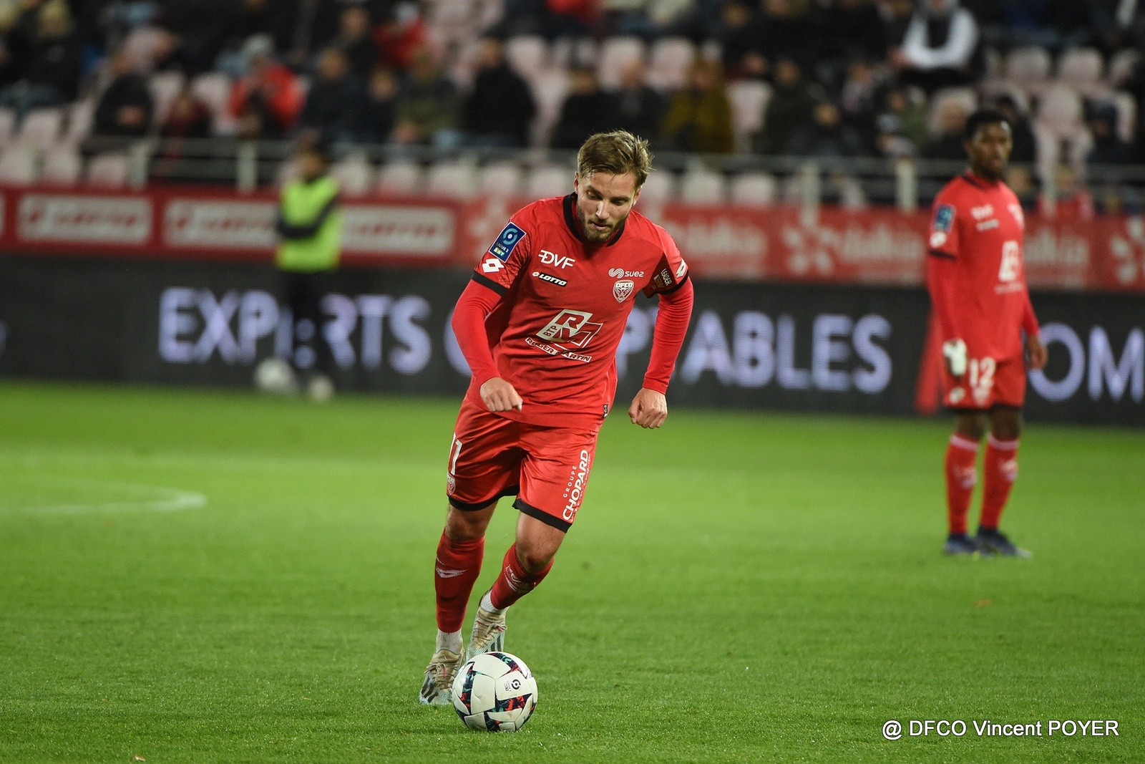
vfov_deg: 3.4
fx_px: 12722
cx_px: 572
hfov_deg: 5.2
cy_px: 382
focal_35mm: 400
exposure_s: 1/800
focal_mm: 400
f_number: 4
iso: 4000
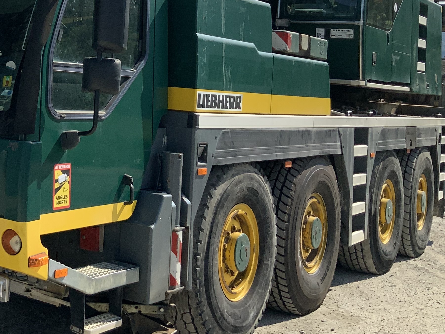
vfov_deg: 21.8
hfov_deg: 28.0
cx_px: -4
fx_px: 836
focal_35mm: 65
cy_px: 0
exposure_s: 1/2320
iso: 16
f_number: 1.8
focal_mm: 3
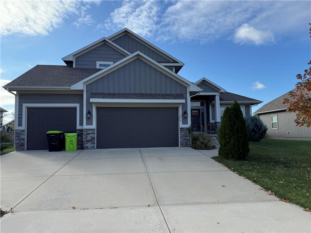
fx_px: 216
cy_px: 116
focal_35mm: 24
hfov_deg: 71.6
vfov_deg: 56.8
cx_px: 156
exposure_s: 1/3145
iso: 100
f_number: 1.78
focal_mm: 6.76
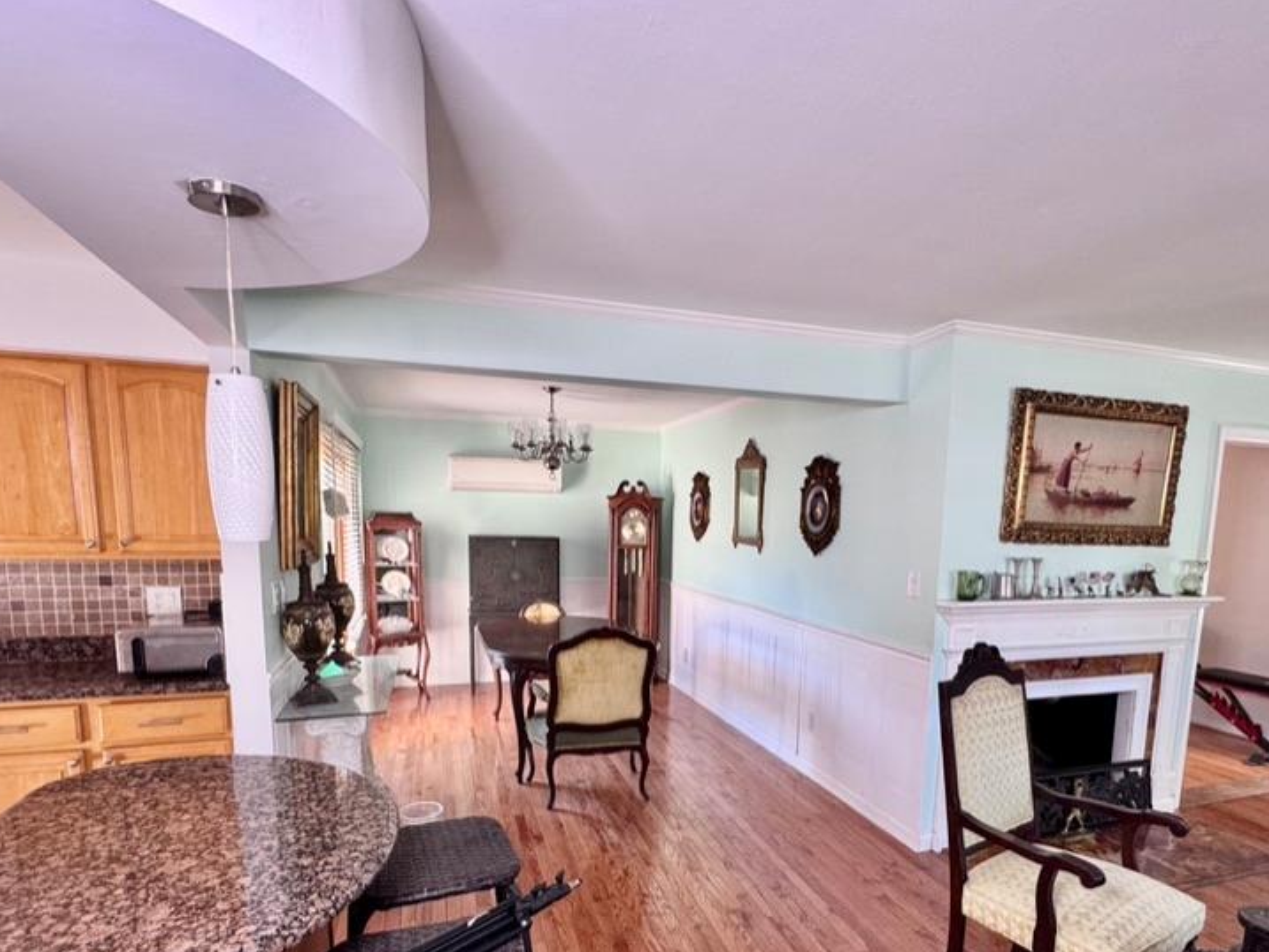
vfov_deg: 64.6
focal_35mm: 20
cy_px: 620
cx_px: 680
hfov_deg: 81.6
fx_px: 733
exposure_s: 1/99
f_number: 2.2
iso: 160
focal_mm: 2.22
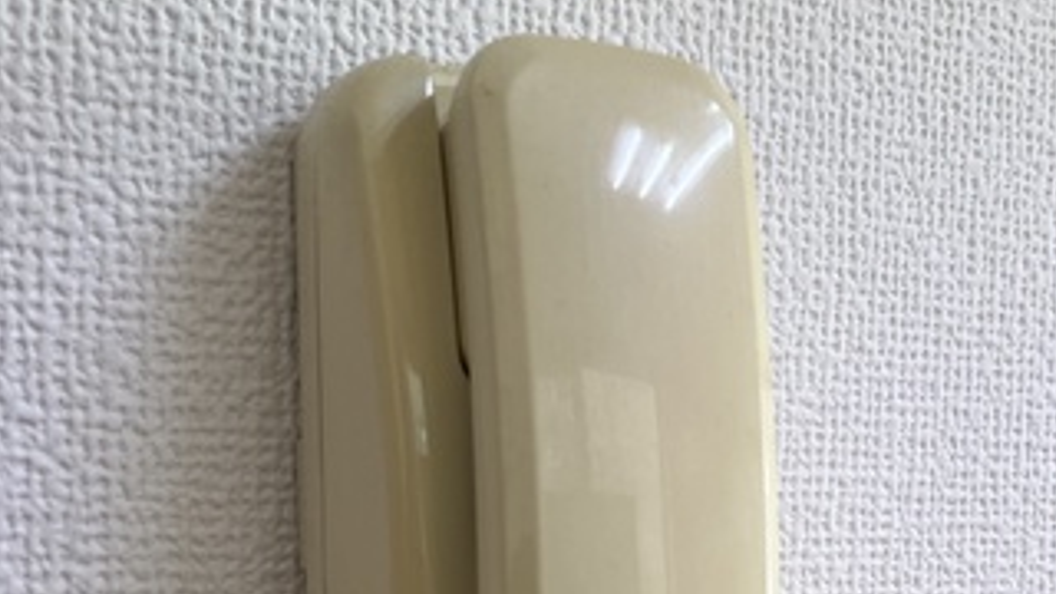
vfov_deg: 18.5
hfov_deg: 33.8
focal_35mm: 62
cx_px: 620
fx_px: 1736
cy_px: 701
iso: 80
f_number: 1.5
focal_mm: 5.7
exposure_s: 1/100
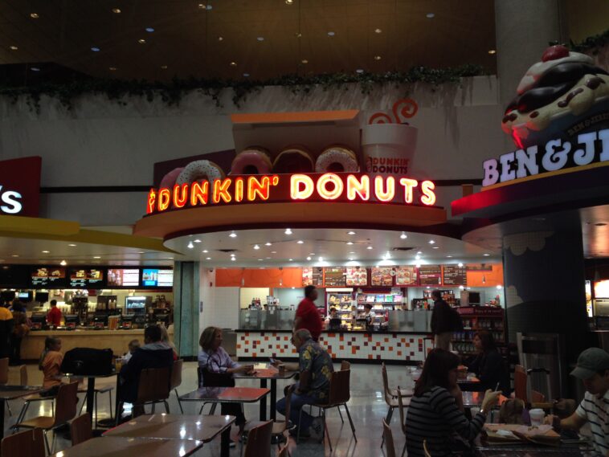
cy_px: 228
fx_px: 581
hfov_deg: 55.3
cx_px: 304
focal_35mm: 33
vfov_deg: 43.0
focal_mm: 4.12
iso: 80
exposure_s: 1/20
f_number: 2.4
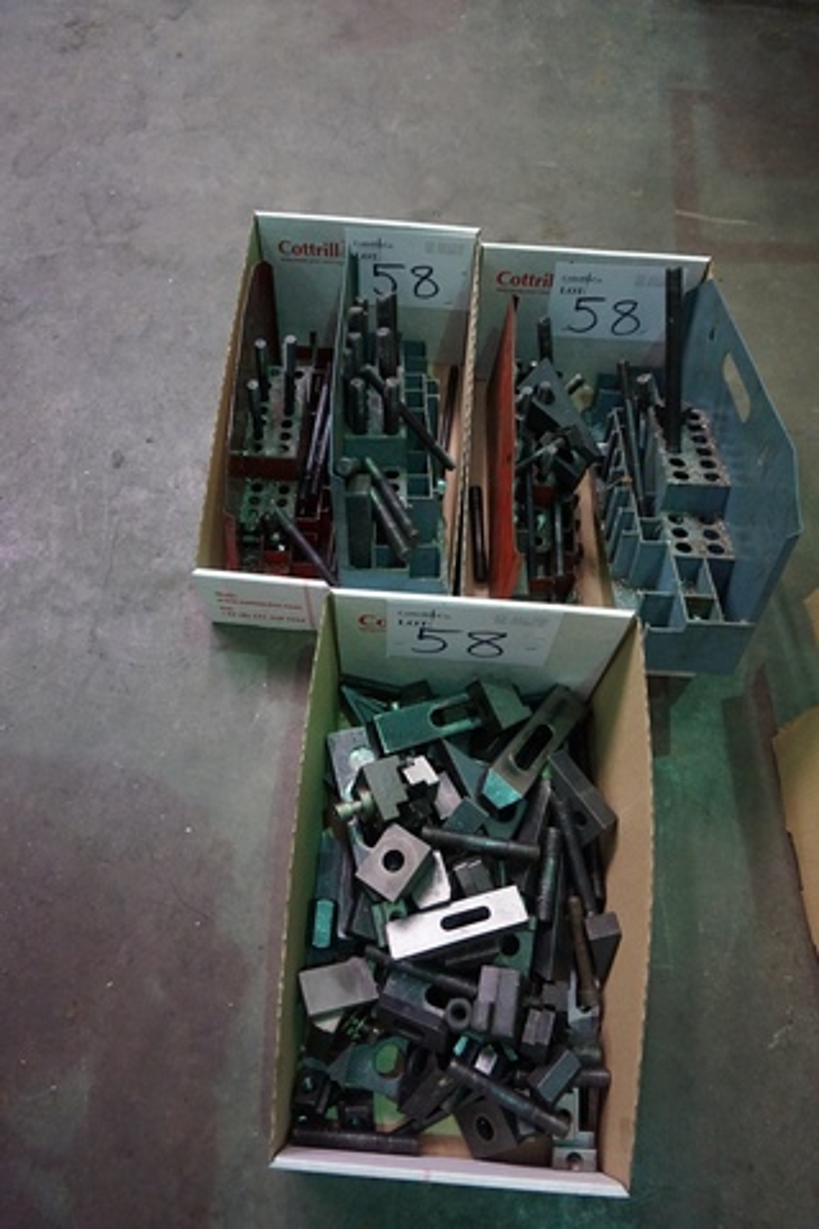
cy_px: 614
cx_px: 410
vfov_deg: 73.7
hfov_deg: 53.1
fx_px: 819
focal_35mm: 24
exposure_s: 1/160
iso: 3200
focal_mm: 16
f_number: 3.5
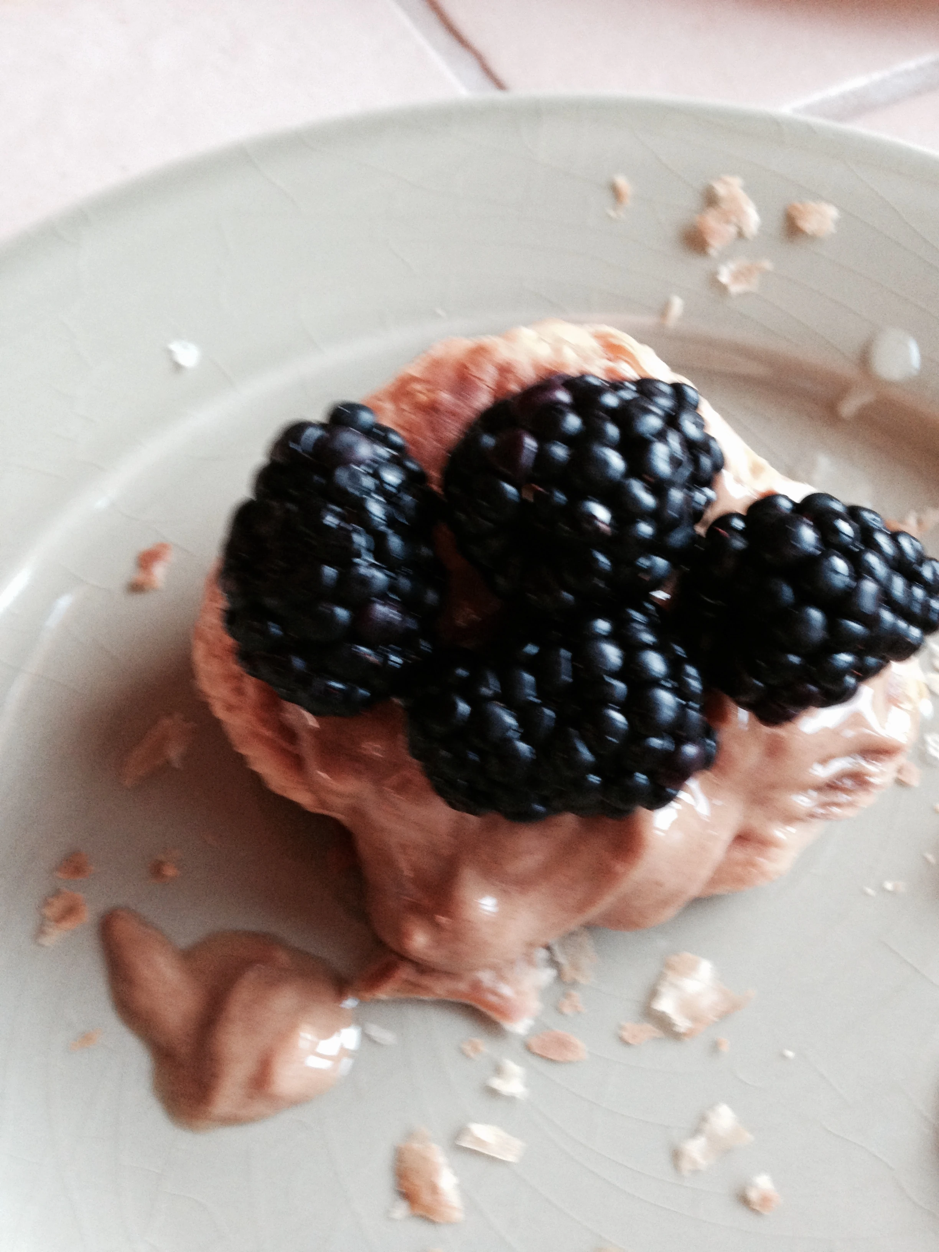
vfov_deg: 55.4
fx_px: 1194
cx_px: 470
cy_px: 626
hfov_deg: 42.9
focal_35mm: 33
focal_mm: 4.12
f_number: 2.4
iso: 320
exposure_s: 1/20
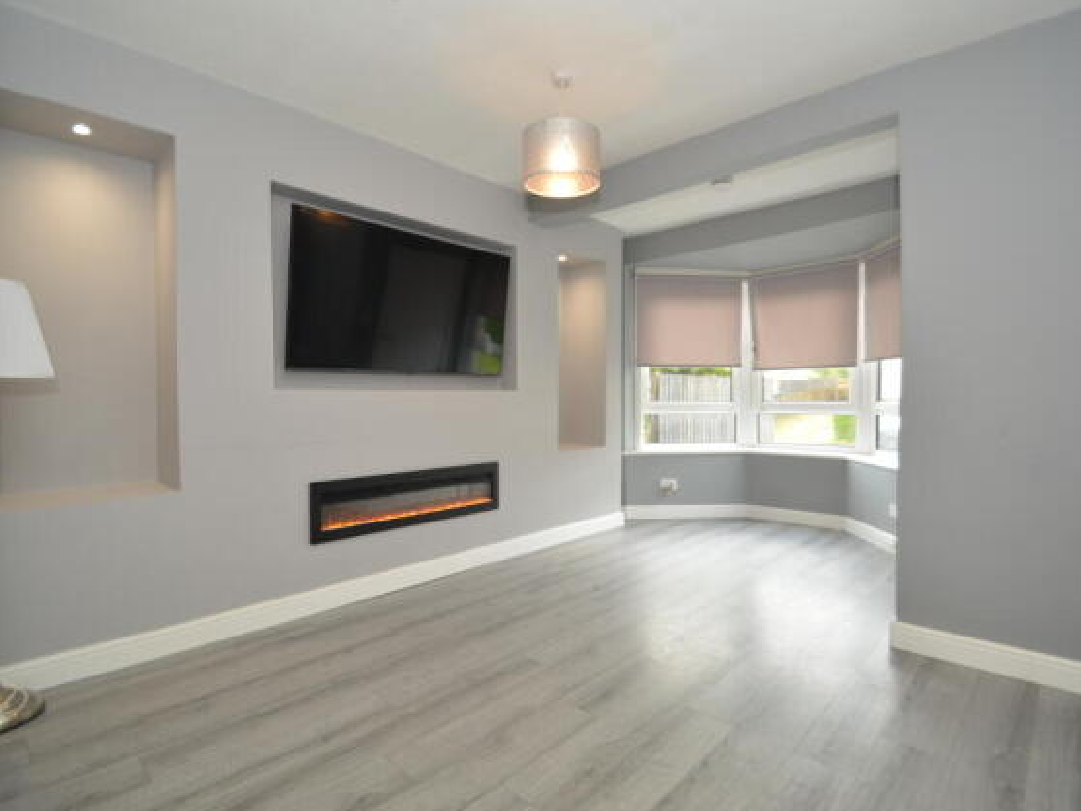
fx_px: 531
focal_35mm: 17
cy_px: 393
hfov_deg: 90.9
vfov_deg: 74.7
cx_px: 573
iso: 250
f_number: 4
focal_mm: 10
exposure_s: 1/60
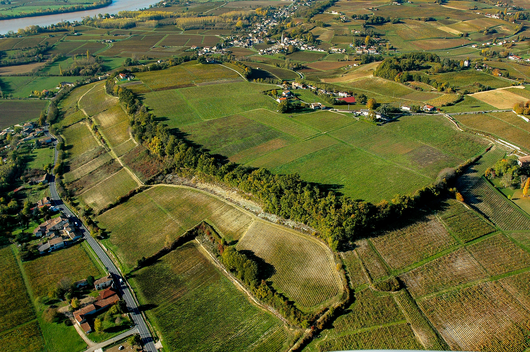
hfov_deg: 64.6
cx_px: 265
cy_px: 176
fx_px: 419
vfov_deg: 45.6
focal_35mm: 28
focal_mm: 19
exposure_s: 1/640
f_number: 5.6
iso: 200
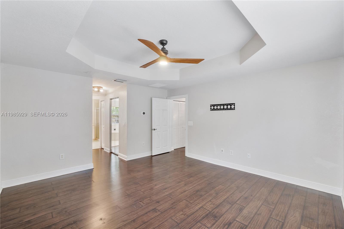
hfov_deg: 100.4
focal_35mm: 15
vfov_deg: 77.3
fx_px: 143
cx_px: 172
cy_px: 114
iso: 160
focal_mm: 10
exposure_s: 1/1.67
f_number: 11
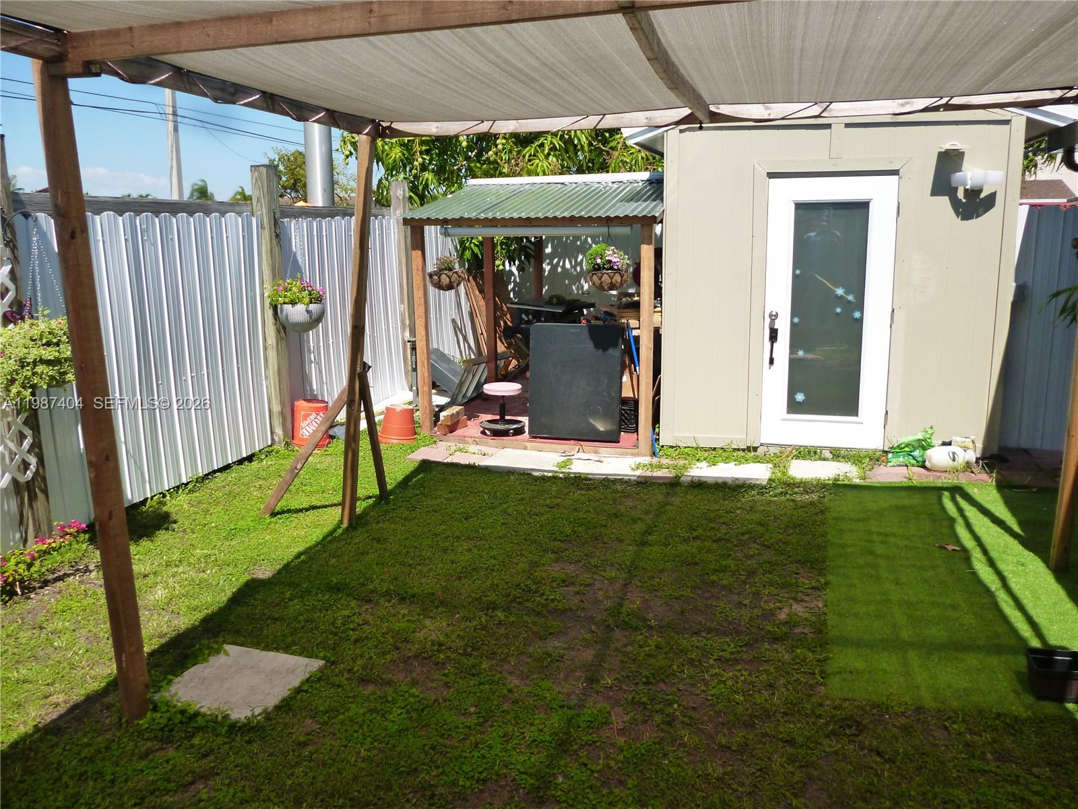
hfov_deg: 63.4
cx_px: 539
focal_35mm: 28
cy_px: 404
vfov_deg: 49.7
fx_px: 872
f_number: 9
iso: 160
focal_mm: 5
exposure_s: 1/100
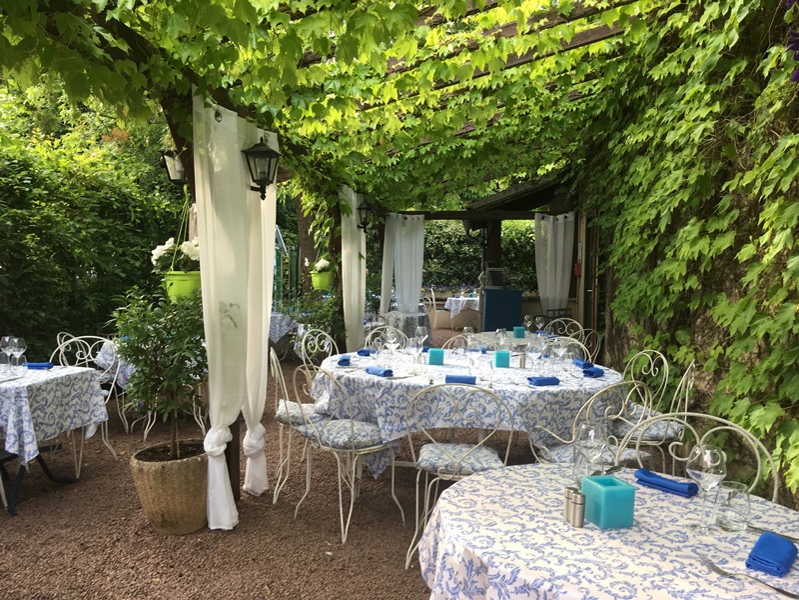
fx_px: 669
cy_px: 300
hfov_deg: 61.7
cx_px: 400
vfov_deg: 48.2
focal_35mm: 29
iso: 40
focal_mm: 4.15
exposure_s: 1/100
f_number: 2.2
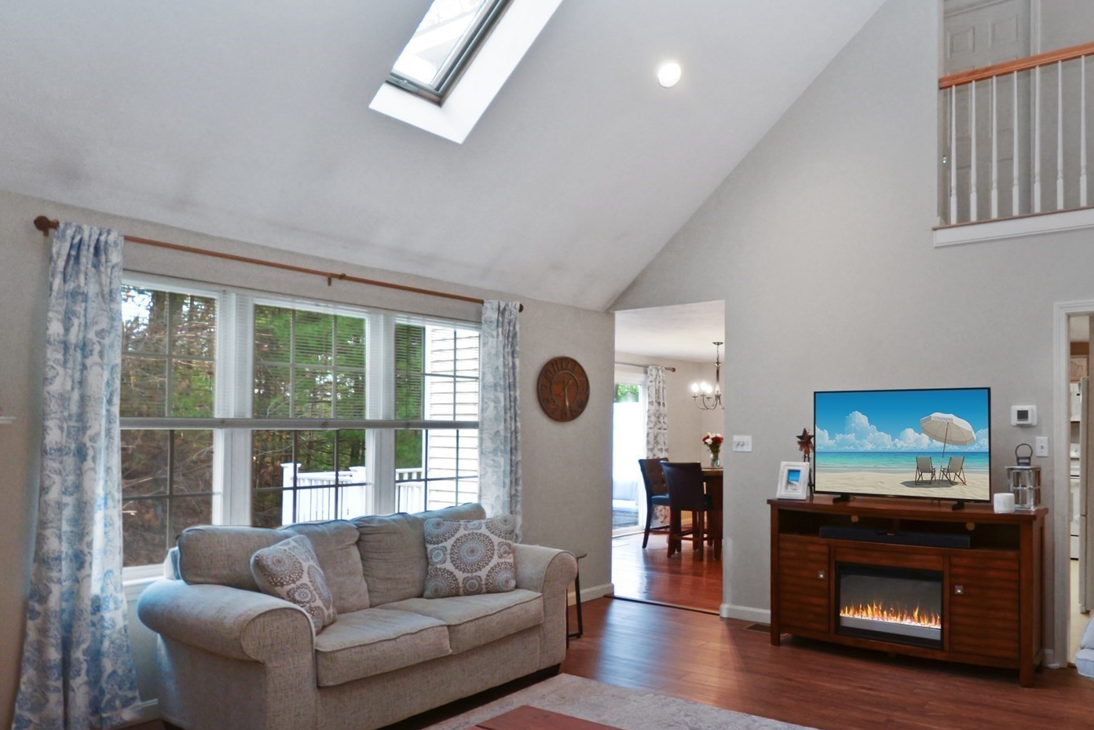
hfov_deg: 73.9
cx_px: 799
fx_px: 669
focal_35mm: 22
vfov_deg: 57.2
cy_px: 384
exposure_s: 1/60
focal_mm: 10
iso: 500
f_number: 4
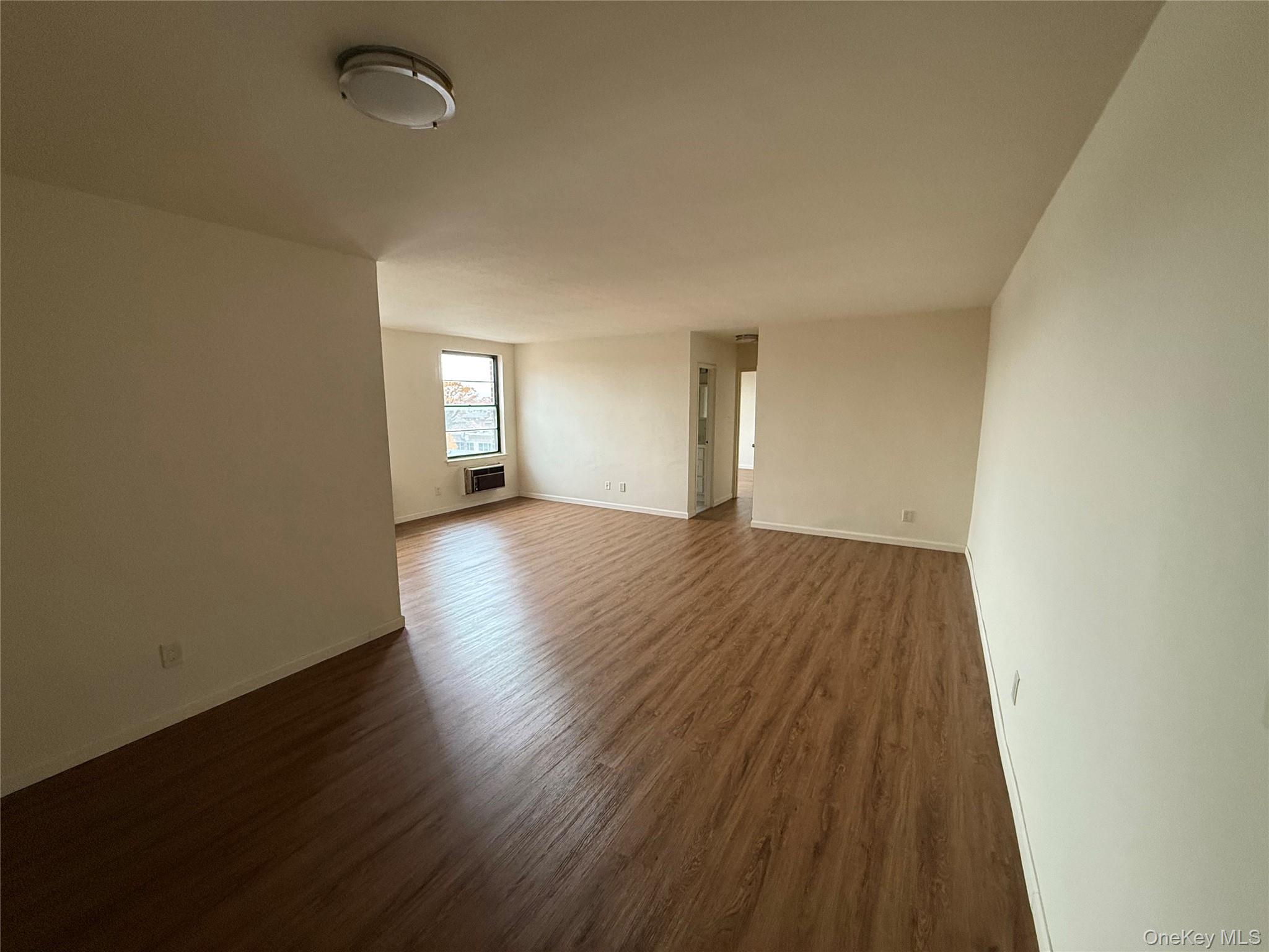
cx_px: 634
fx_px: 513
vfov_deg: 85.7
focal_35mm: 14
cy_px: 476
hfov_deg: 102.1
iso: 320
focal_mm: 2.22
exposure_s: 1/95
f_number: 2.2
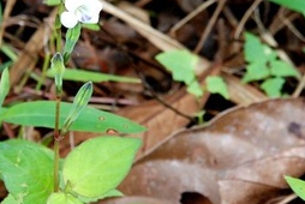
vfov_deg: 4.3
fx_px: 2706
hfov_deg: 6.5
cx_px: 109
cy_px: 76
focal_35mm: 319
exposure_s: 1/50
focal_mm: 90
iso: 800
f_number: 14
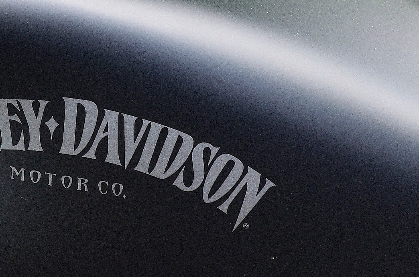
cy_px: 56
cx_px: 44
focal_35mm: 362
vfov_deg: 3.8
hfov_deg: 5.7
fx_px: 4205
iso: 500
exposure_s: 1/80
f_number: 7.1
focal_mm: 105
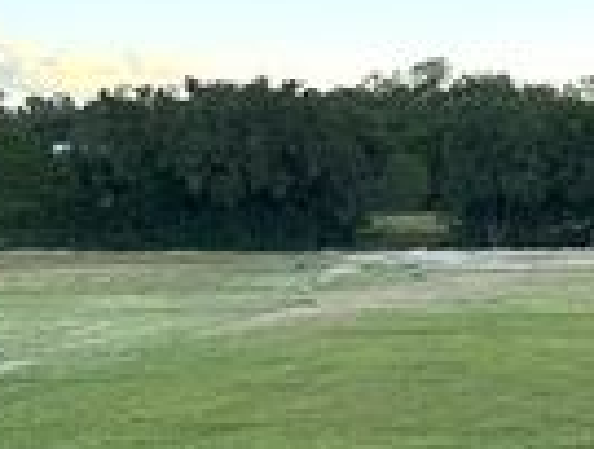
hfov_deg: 14.6
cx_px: 541
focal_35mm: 133
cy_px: 231
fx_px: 2288
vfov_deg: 11.2
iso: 80
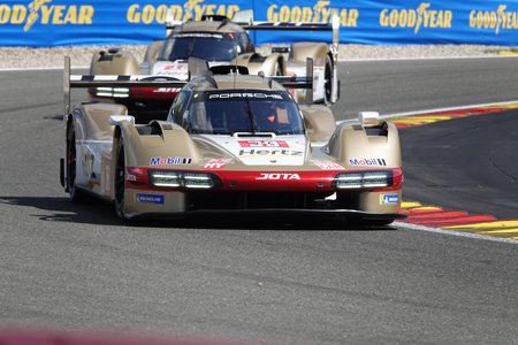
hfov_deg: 4.6
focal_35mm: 447
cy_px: 172
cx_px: 259
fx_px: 6431
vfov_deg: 3.1
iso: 100
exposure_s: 1/1000
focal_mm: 163.85
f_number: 4.5
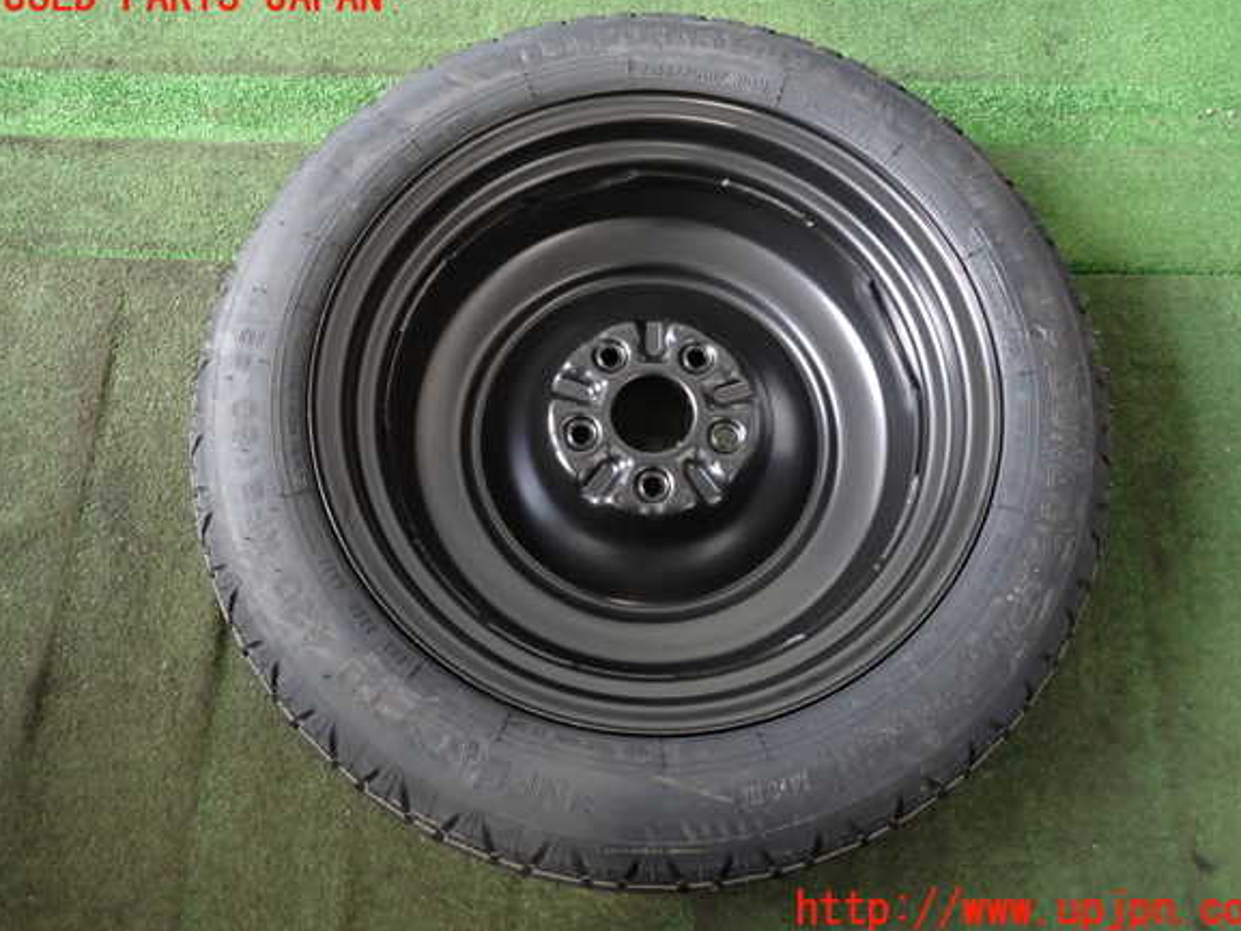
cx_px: 637
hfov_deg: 67.3
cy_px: 454
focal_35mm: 26
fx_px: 932
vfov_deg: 53.1
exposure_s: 1/30
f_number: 2
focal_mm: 4.5
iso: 320
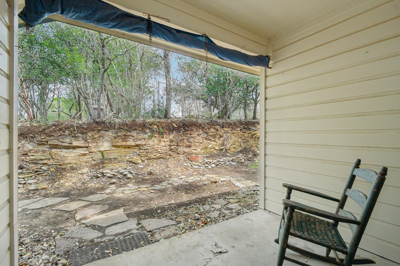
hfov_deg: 100.4
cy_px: 133
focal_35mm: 15
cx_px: 200
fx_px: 167
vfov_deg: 77.3
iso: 400
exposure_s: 1/125
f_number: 8
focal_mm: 10
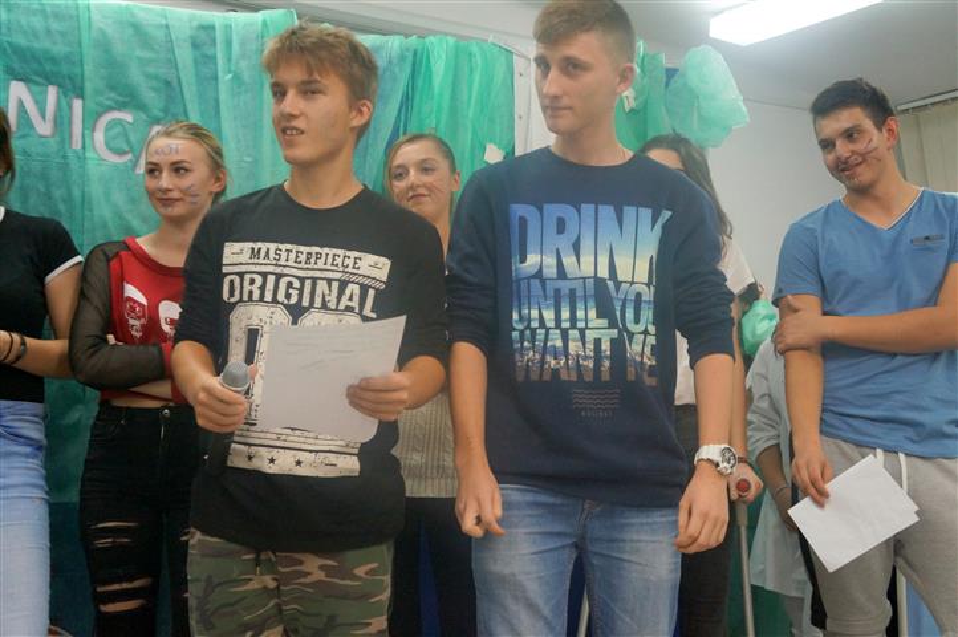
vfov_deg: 28.9
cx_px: 479
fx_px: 1236
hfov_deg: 42.4
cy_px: 318
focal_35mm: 46
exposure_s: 1/160
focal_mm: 31
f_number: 4
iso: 2000
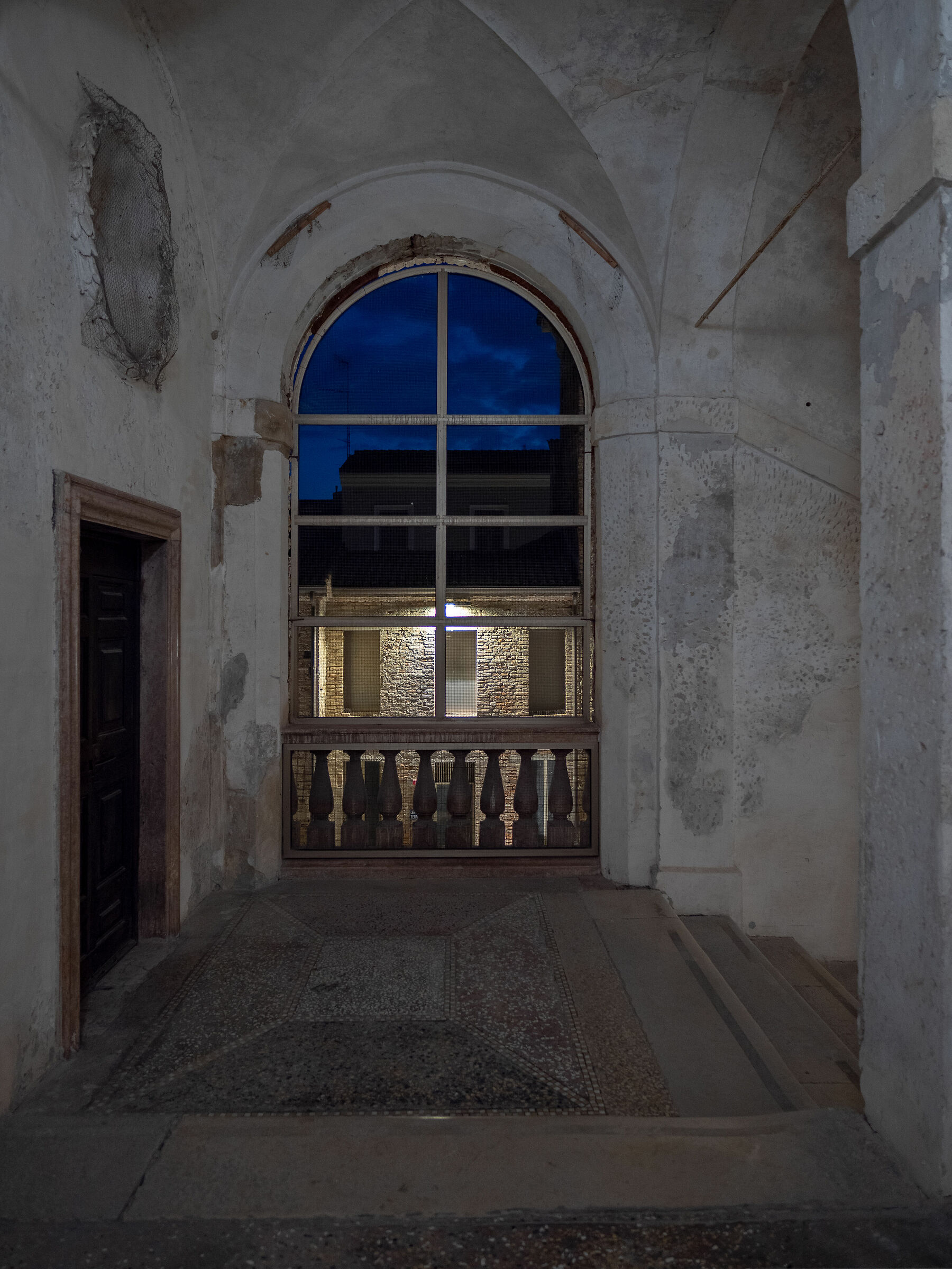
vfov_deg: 71.6
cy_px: 634
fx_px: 880
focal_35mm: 24
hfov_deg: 56.8
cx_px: 476
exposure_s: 1/25
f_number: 1.4
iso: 200
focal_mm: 12
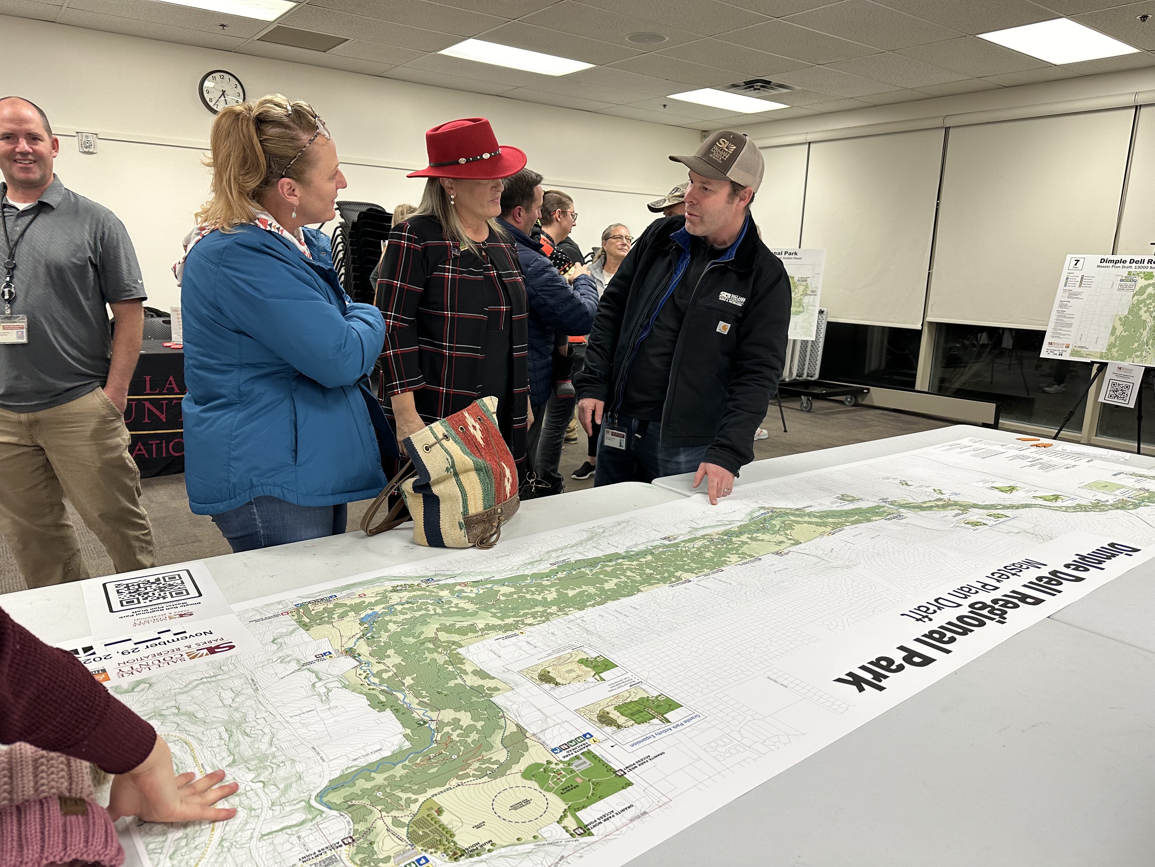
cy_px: 434
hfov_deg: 71.6
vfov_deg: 56.8
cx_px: 578
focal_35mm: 24
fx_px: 801
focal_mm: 6.86
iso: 125
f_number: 1.78
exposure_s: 1/120
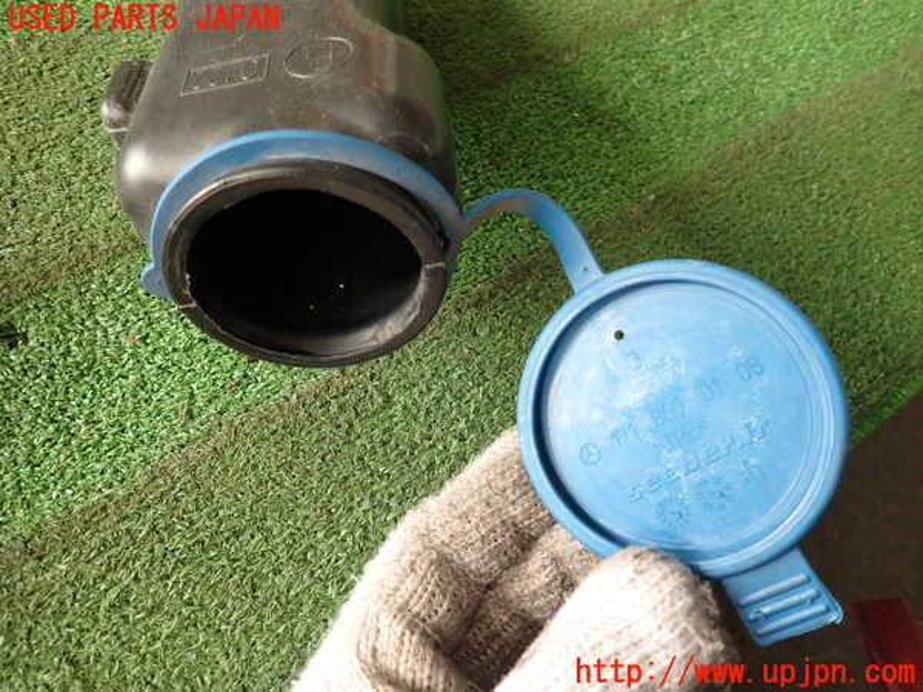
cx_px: 462
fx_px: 667
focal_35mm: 25
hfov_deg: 69.4
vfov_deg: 54.9
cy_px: 346
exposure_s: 1/60
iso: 200
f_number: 2
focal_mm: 4.5
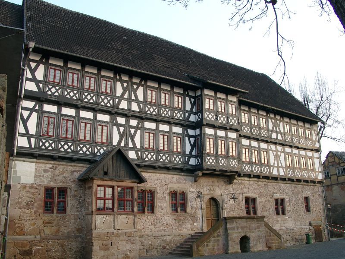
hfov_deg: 54.0
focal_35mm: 34
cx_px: 172
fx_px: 339
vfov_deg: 41.8
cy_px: 130
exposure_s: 1/80.1
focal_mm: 7.13
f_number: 4
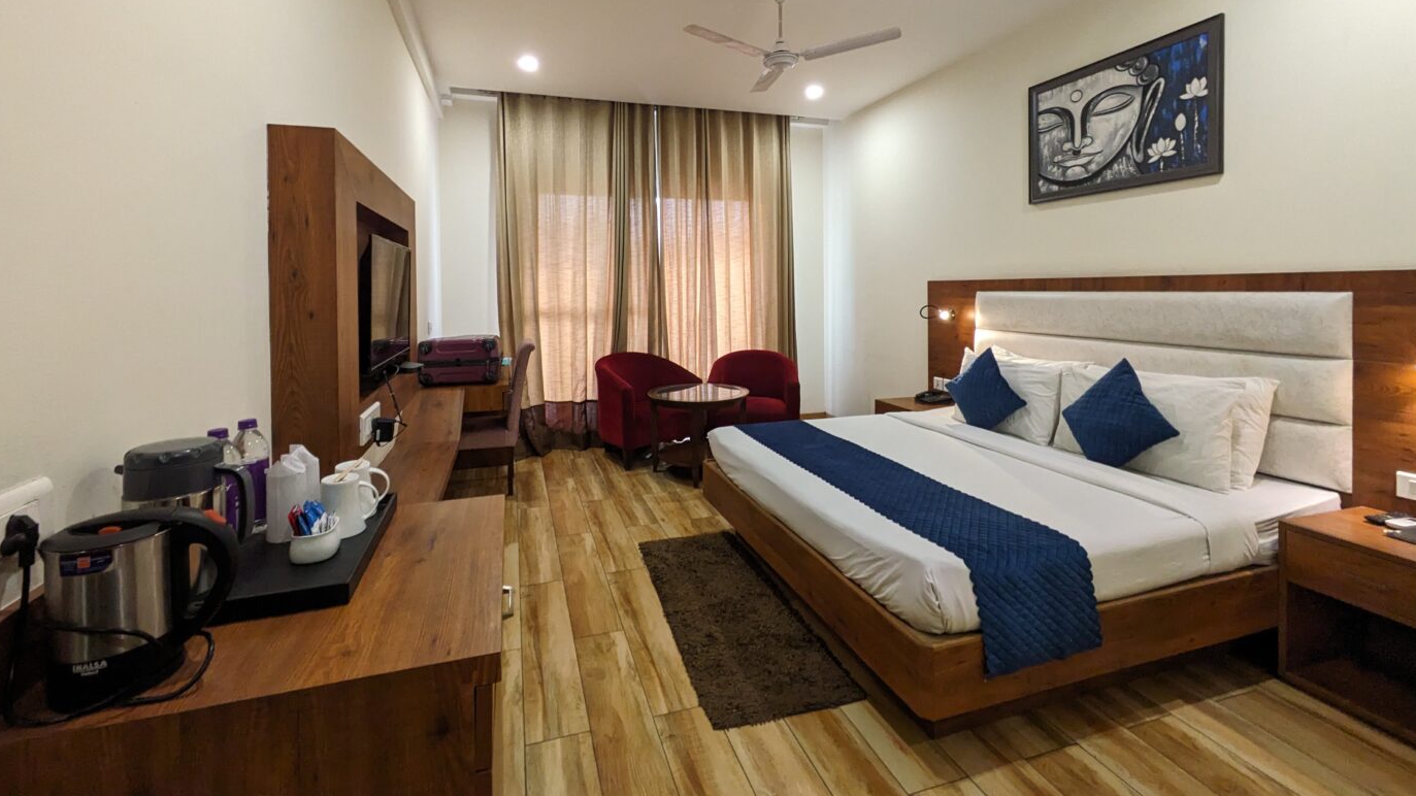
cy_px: 300
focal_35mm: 16
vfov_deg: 66.1
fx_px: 601
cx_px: 684
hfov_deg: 99.3
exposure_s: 1/50
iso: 351
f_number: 2.2
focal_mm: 1.83
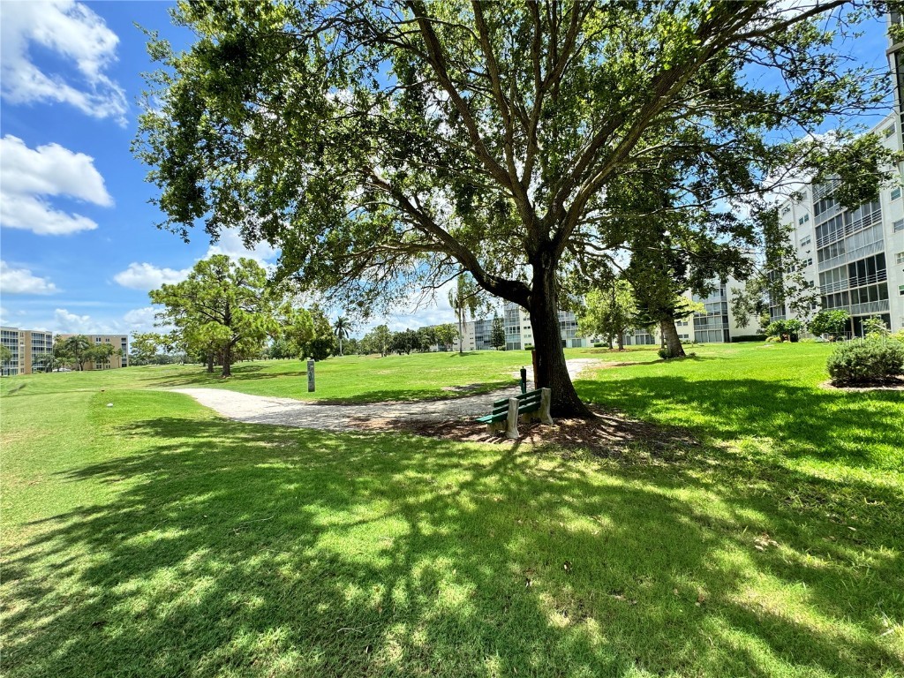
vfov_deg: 85.7
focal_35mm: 14
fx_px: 366
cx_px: 452
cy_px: 339
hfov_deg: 102.1
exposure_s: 1/687
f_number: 2.2
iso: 40
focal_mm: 2.22
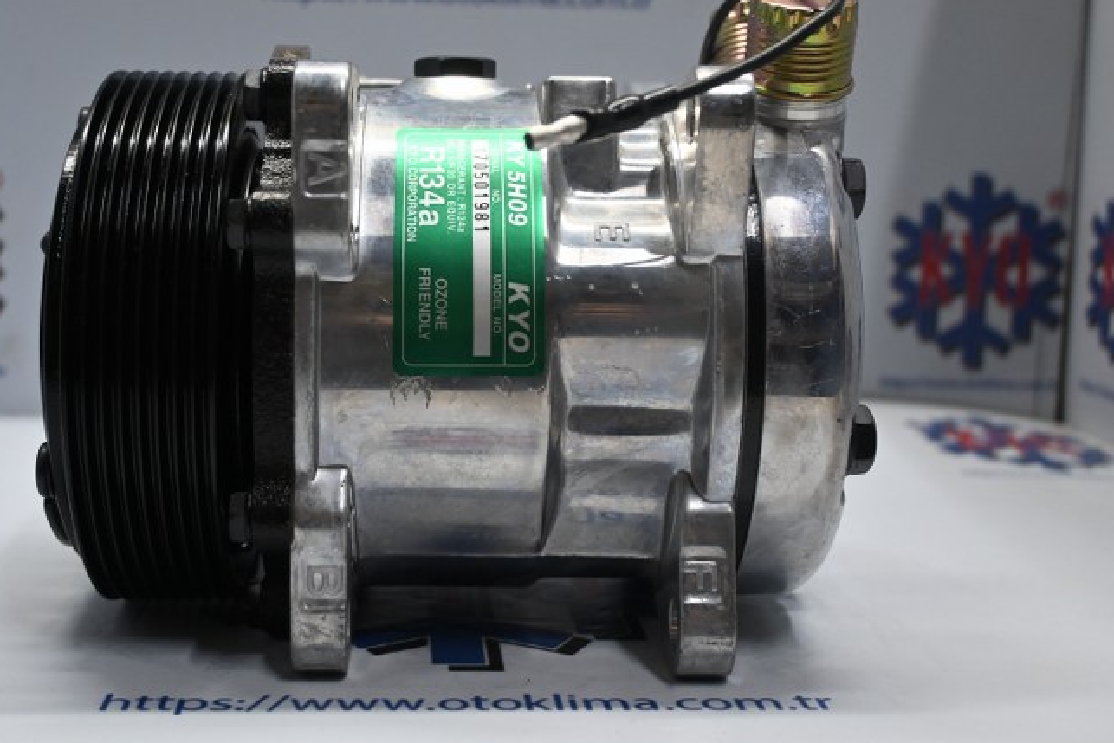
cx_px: 449
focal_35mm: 47
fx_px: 1443
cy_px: 316
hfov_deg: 42.0
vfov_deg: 28.8
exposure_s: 1/125
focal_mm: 25
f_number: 4.2
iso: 900
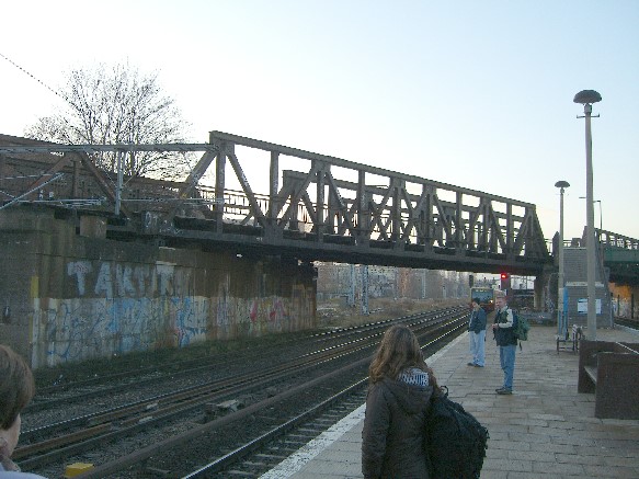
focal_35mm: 38
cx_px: 320
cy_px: 240
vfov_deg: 37.7
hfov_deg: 49.0
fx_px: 701
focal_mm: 7.9
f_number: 2.8
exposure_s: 1/200
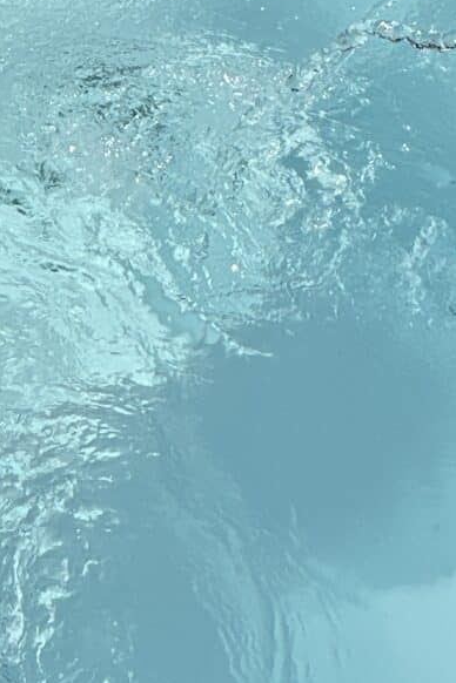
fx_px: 1216
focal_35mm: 64
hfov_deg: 20.8
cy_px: -74
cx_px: 54
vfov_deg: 28.5
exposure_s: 1/6135
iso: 40
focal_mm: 2.22
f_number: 2.2
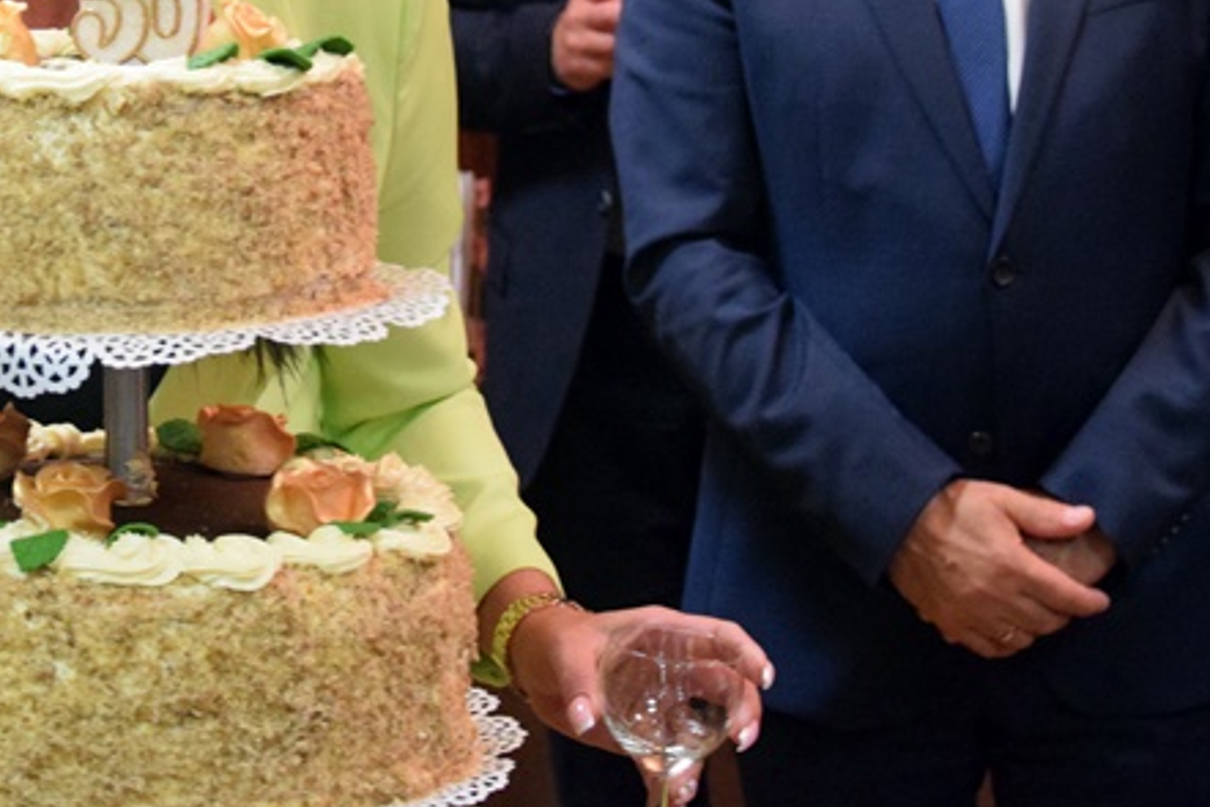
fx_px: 3900
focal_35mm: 116
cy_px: 27
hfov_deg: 17.5
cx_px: 318
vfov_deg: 11.7
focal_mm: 38
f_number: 4.5
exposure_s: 1/100
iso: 5000
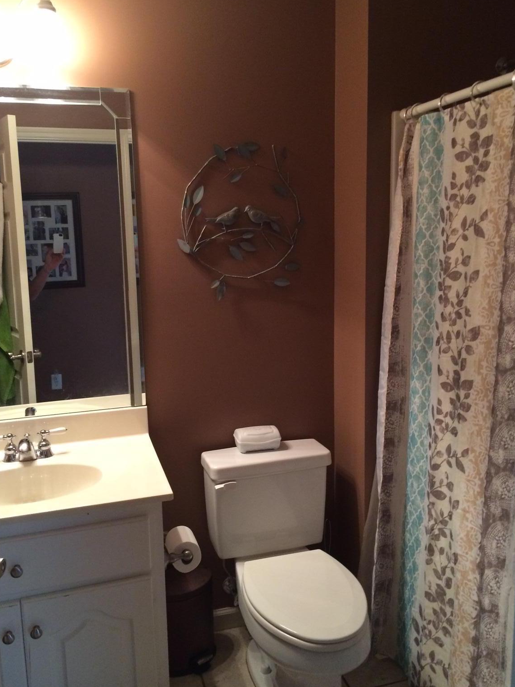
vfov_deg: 58.3
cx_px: 248
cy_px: 332
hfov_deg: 45.4
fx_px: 615
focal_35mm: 31
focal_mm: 4.15
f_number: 2.2
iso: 250
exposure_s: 1/30
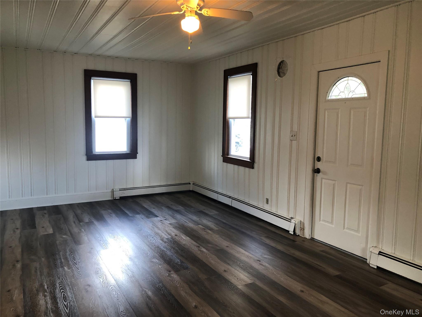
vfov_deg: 49.7
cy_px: 158
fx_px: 341
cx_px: 211
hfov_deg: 63.4
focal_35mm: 28
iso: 40
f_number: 1.8
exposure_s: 1/15
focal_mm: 3.99
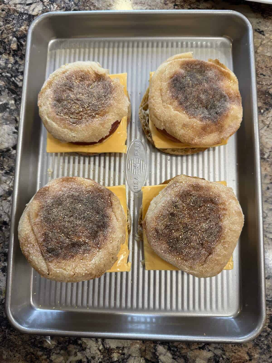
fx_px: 251
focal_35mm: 24
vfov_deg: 71.6
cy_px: 182
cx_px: 136
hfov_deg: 56.8
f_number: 1.78
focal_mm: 6.76
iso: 160
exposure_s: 1/120
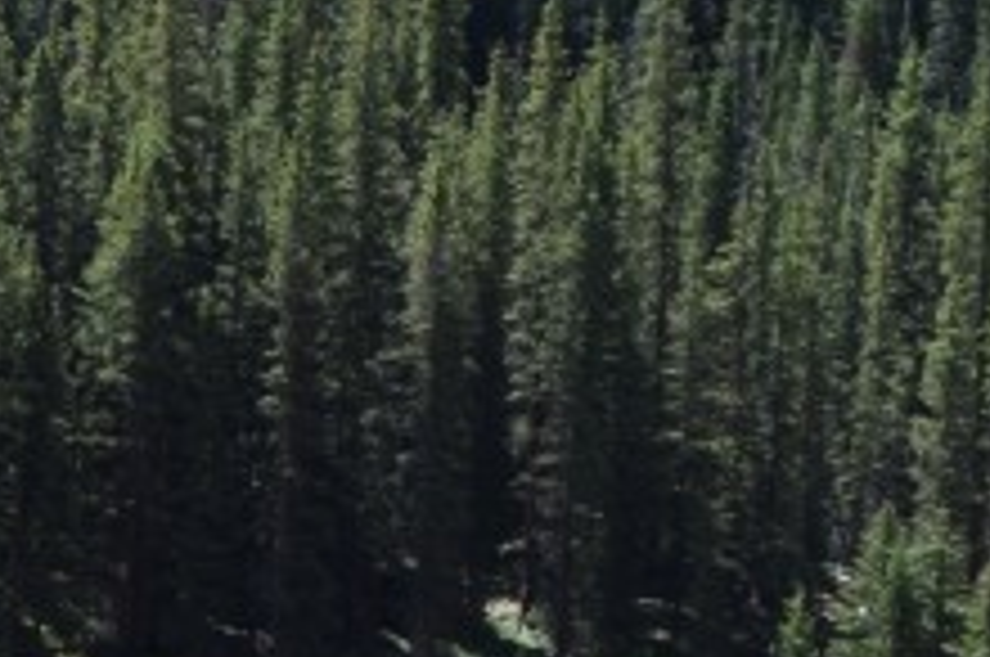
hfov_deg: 10.9
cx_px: -1184
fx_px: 4558
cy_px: 788
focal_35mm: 166
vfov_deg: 8.2
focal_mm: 18
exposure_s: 1/250
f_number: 8
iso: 280
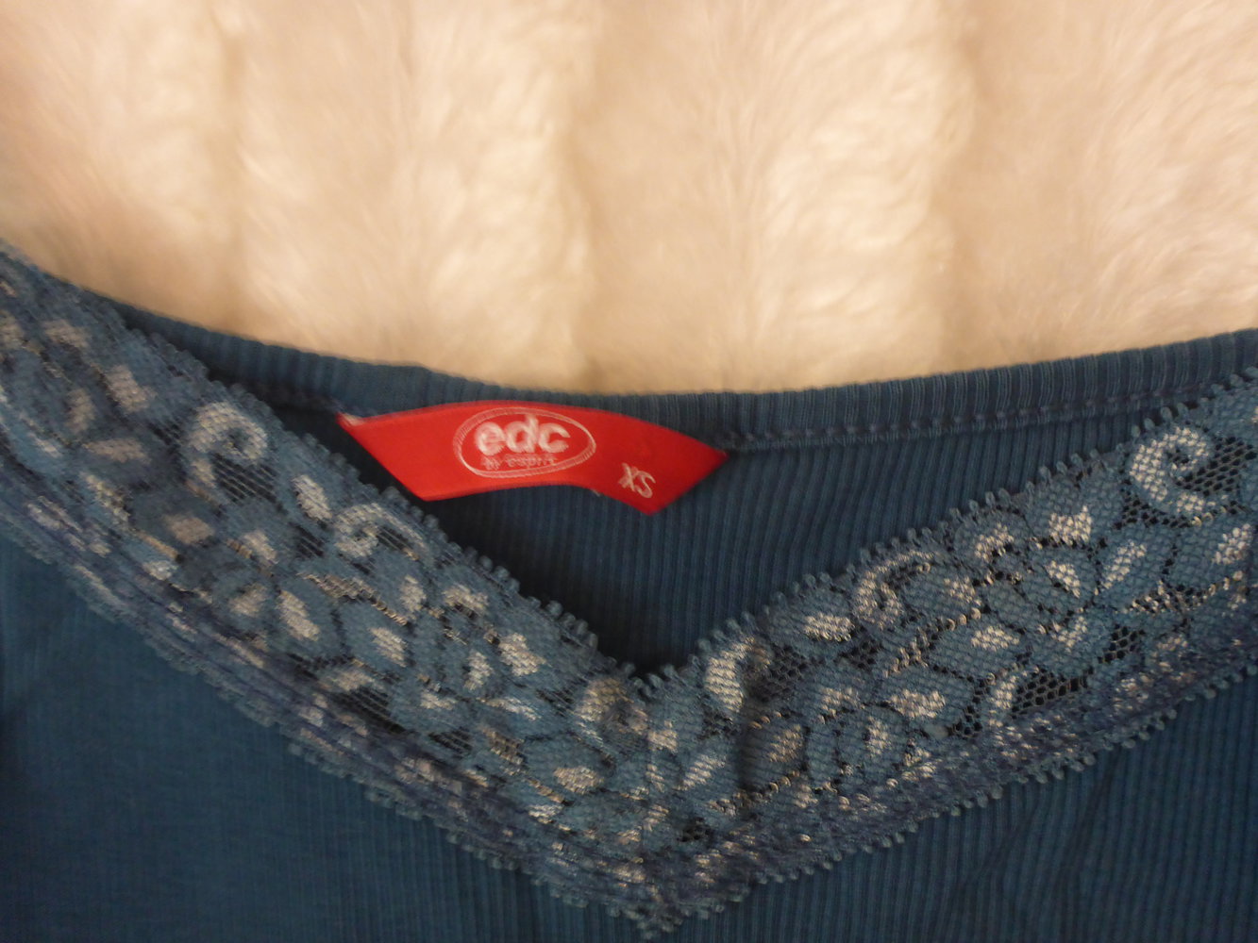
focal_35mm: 28
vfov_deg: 49.8
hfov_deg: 63.4
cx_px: 629
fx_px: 1018
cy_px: 472
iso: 400
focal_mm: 4.9
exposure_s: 1/6
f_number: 3.3
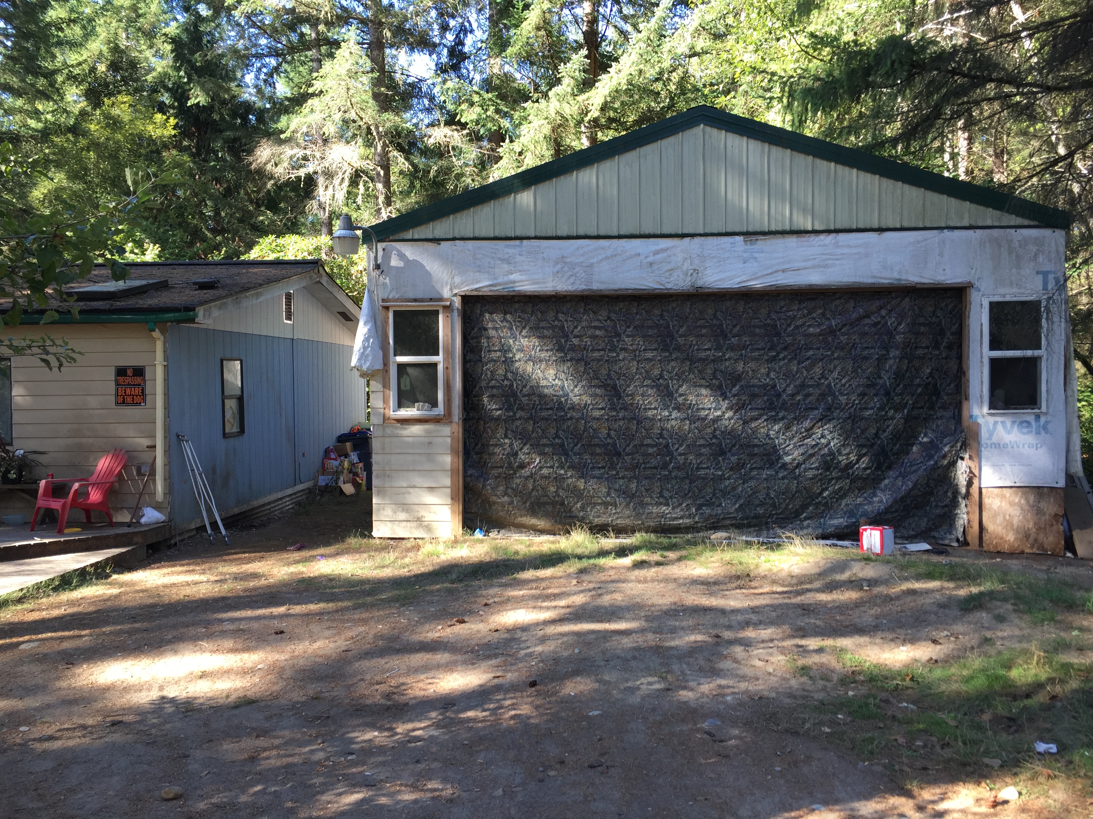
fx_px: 916
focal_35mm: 29
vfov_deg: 48.2
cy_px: 410
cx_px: 546
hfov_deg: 61.7
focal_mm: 4.15
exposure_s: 1/120
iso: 32
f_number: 2.2
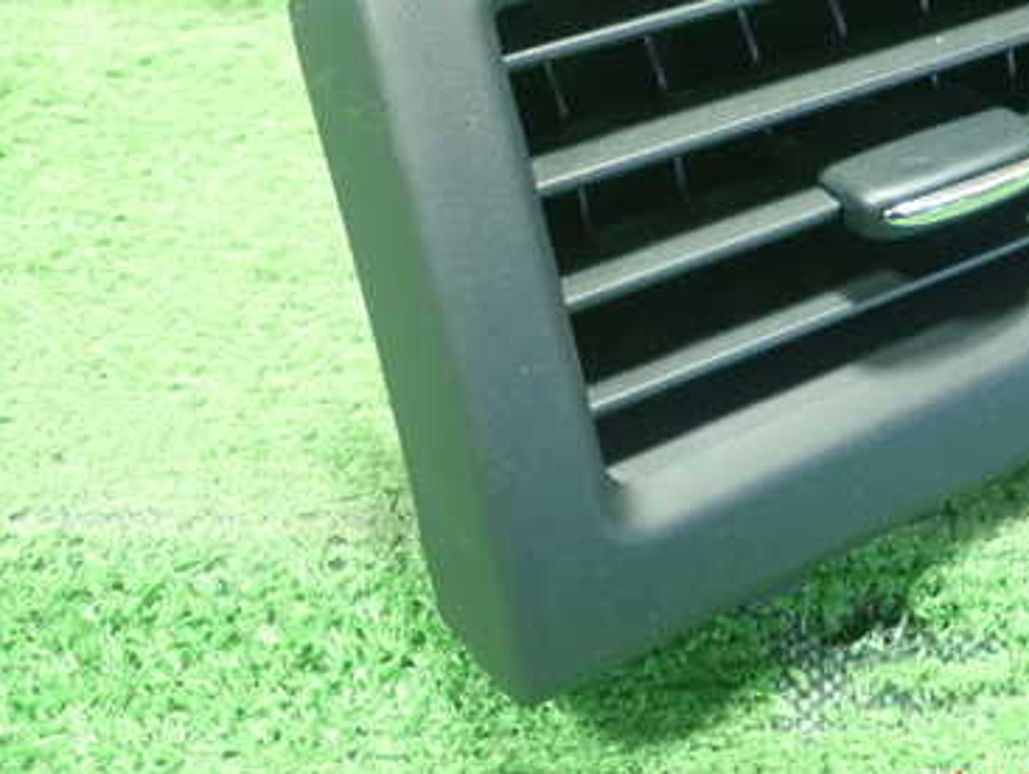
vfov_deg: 29.3
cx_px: 746
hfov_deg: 38.1
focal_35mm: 49
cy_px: 205
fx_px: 1458
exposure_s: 1/50
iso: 800
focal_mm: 5.5
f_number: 2.3
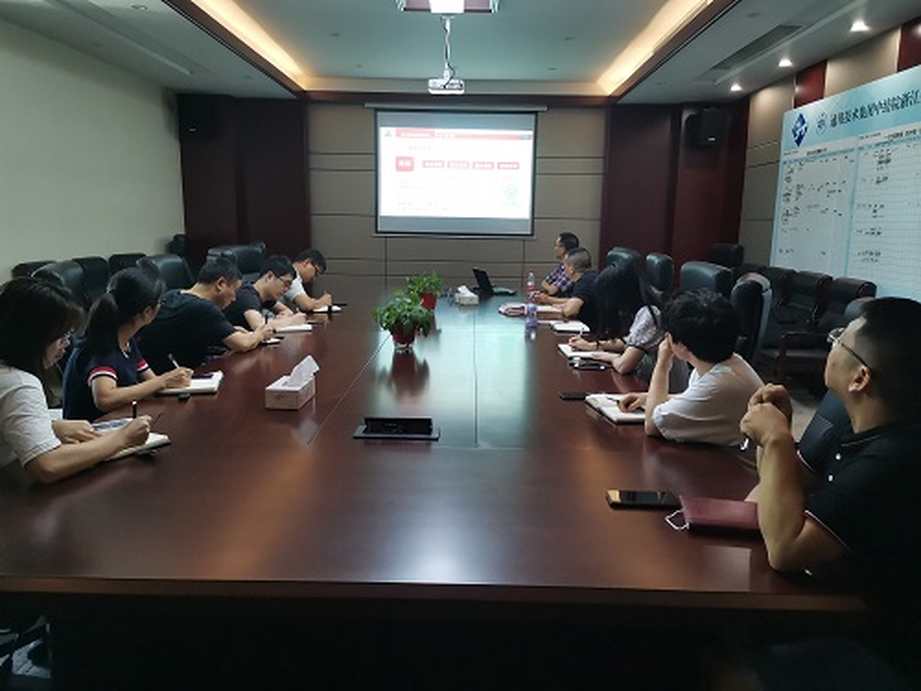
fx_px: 692
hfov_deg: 67.3
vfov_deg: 53.1
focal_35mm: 26
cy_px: 346
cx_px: 460
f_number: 2.4
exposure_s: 1/50
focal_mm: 4.75
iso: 400
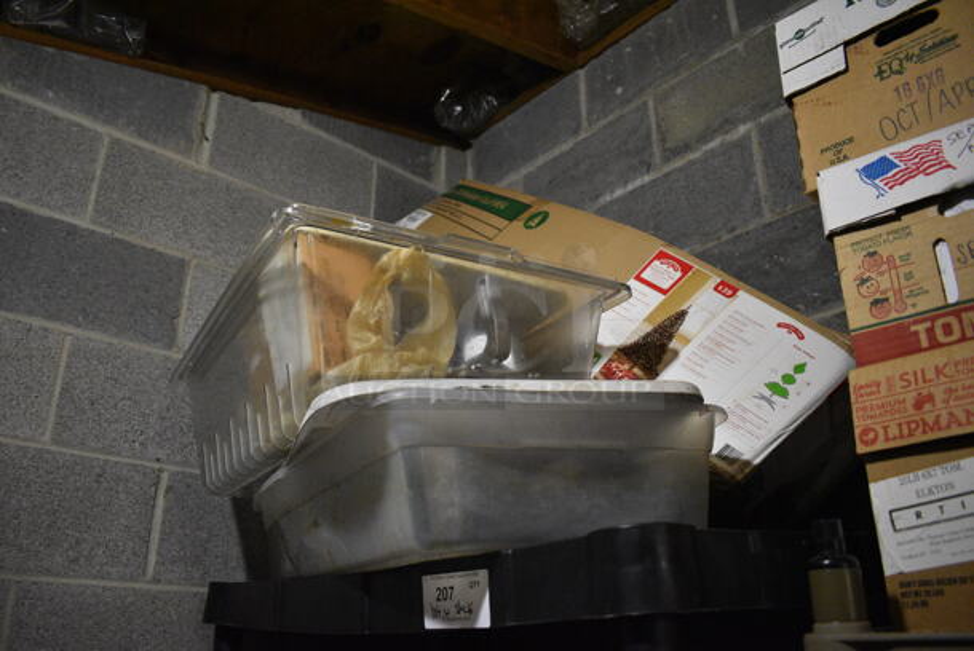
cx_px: 487
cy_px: 326
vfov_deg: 48.0
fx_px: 731
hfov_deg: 67.3
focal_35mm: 27
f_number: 3.5
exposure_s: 1/125
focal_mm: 18
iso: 4000
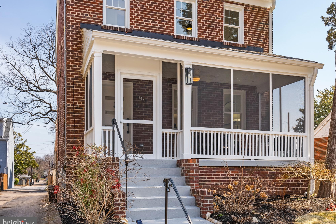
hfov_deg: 53.1
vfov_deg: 36.9
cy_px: 114
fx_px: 336
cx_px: 172
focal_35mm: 36
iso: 200
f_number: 6.3
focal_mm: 35
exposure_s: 1/250
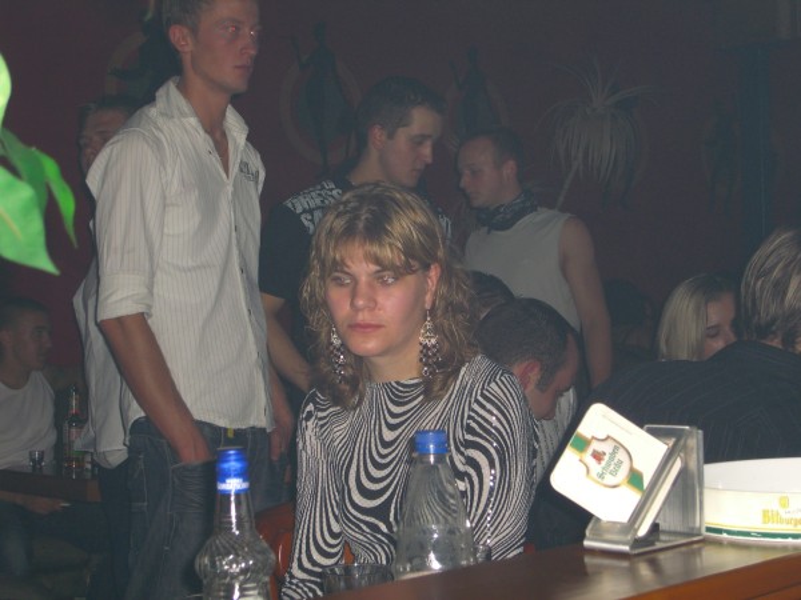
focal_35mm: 68
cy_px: 300
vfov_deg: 21.6
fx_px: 1573
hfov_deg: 28.6
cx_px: 400
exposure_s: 1/60
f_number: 4
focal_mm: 14.2
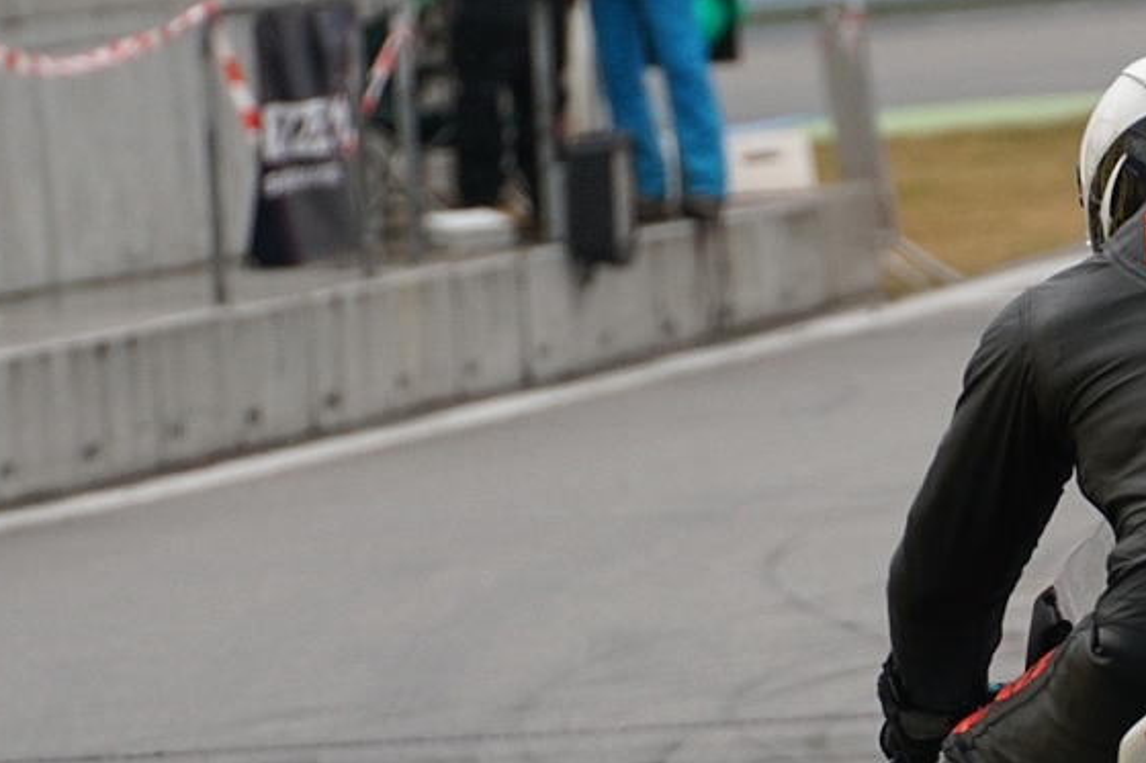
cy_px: 576
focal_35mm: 720
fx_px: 22912
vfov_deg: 1.9
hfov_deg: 2.9
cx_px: 1054
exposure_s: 1/640
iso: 400
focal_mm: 210
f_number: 6.3
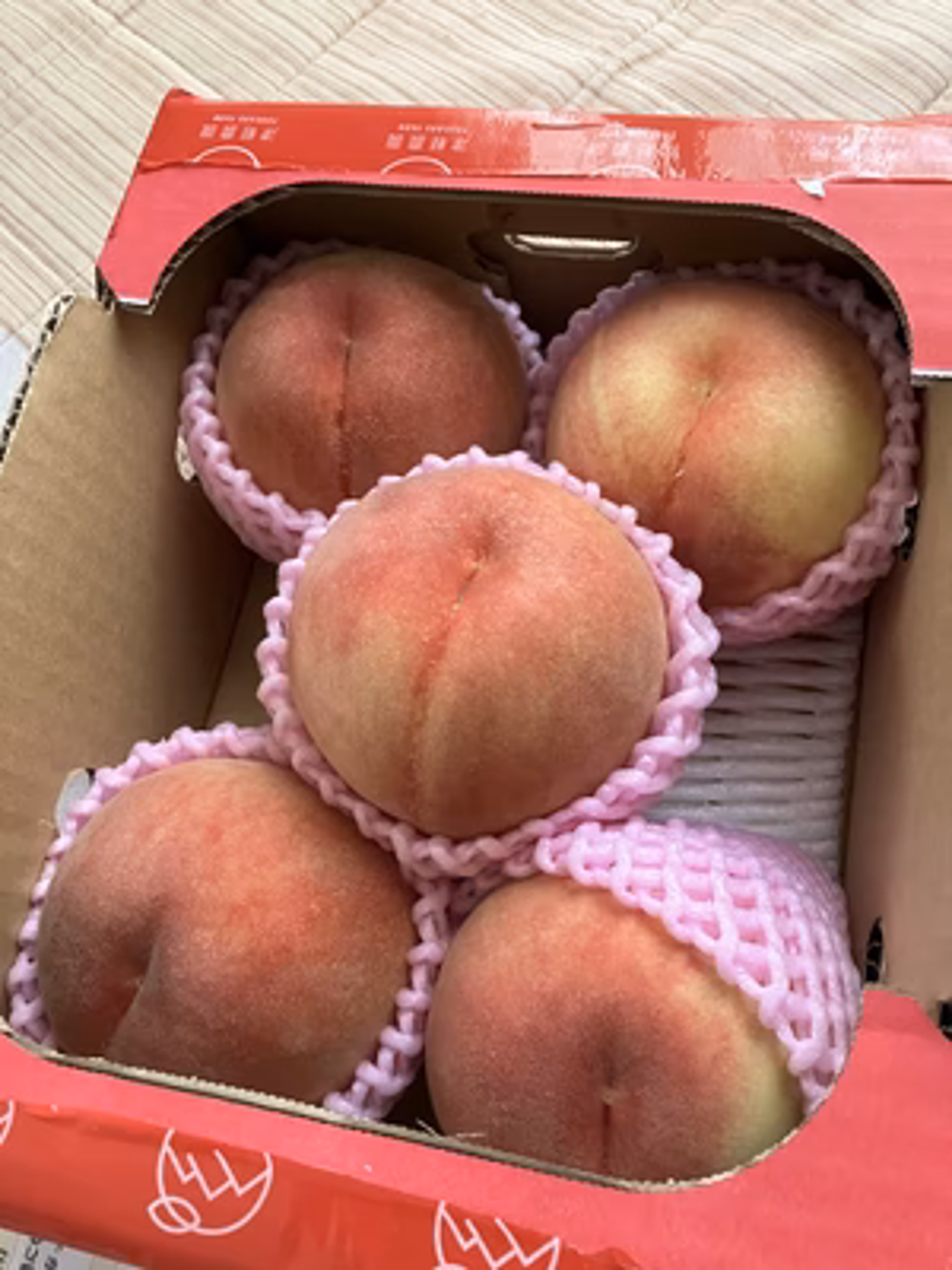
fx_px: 1027
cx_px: 476
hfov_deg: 49.7
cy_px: 635
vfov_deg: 63.4
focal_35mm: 28
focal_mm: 3.99
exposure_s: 1/47
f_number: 1.8
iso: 320
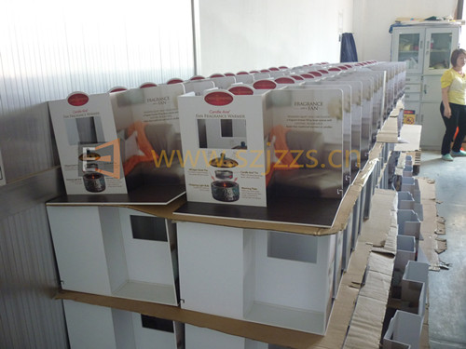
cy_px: 174
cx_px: 233
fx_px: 444
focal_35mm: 33
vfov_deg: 42.9
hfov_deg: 55.4
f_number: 2.8
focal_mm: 5.5
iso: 80
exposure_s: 1/40
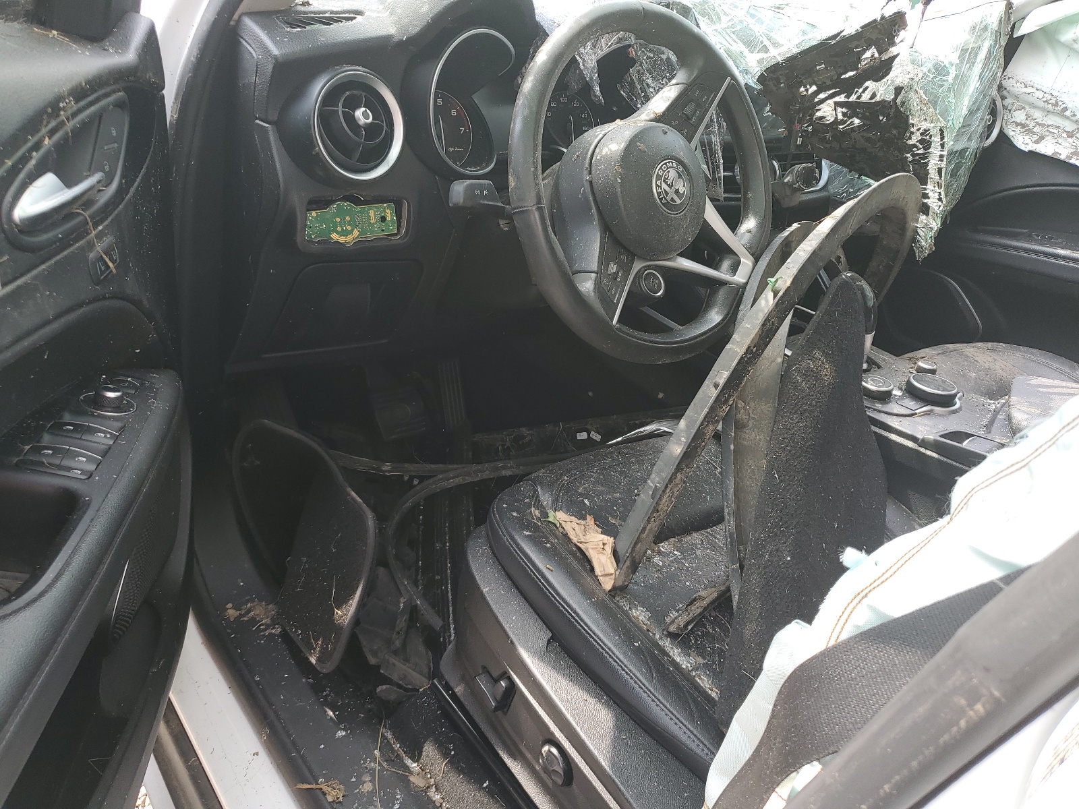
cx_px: 540
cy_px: 404
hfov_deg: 67.3
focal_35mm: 26
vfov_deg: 53.1
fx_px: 810
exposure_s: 1/222
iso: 50
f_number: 1.5
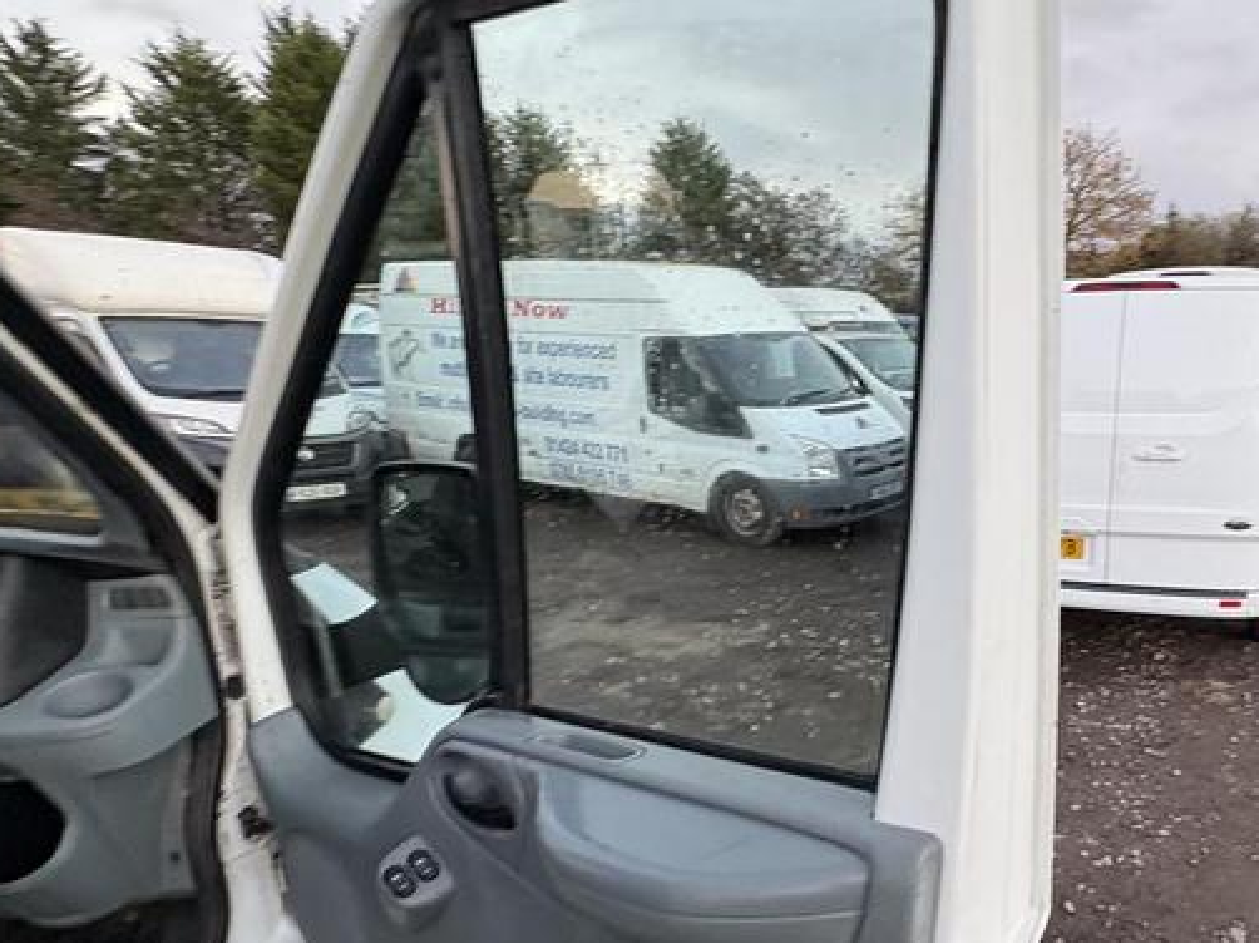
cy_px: 640
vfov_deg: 53.6
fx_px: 909
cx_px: 900
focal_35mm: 25
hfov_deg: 66.3
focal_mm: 2.22
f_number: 2.2
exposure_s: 1/99
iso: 125
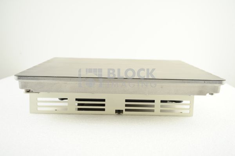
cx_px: 118
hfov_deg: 39.6
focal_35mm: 50
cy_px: 78
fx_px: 326
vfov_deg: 26.9
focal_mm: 50
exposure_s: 1/100
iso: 800
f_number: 6.3
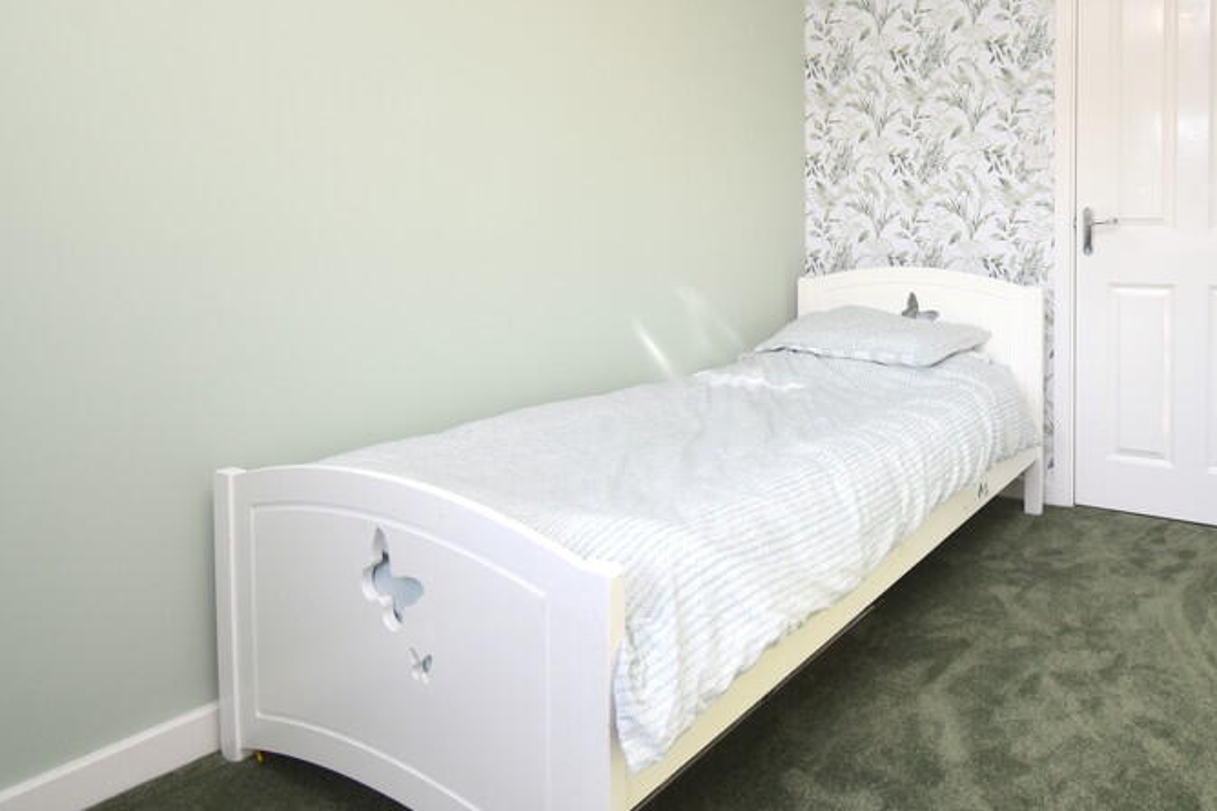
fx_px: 777
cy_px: 267
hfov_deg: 71.8
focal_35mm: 23
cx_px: 887
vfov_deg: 53.9
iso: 280
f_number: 5
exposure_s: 1/200
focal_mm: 10
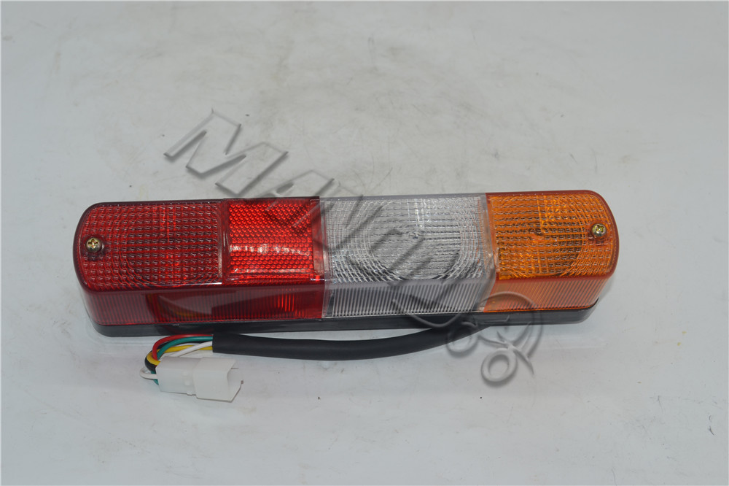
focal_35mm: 60
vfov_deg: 22.6
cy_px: 243
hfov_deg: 33.4
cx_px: 364
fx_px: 1215
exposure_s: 1/60
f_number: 9
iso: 100
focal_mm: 40
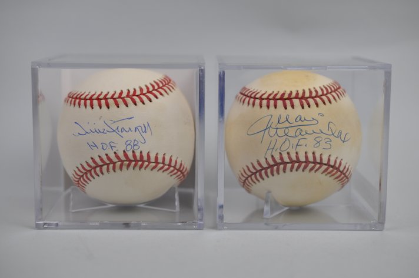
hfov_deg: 33.4
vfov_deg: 22.6
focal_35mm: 60
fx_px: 698
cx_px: 210
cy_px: 139
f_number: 4.5
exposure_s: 1/80
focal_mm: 40
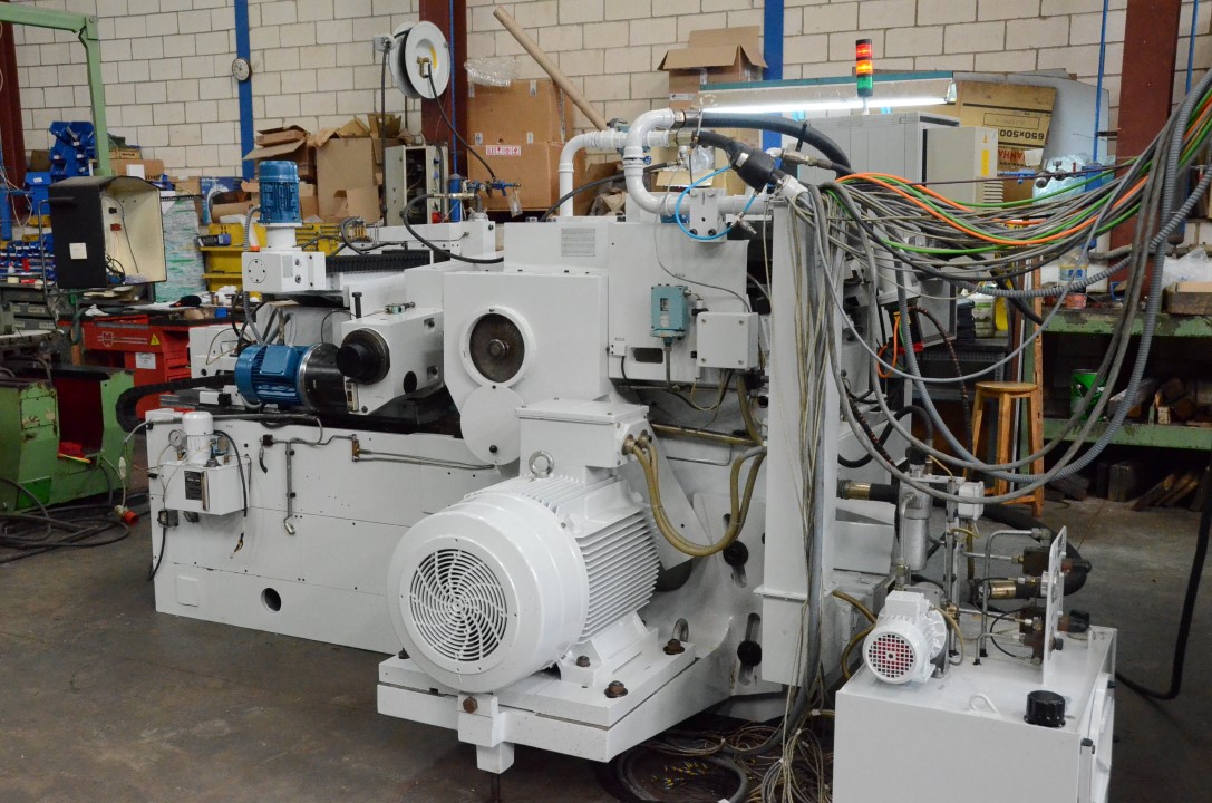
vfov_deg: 34.1
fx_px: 1310
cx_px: 606
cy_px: 402
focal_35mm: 39
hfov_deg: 49.6
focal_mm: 26
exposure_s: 1/160
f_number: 6.3
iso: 6400
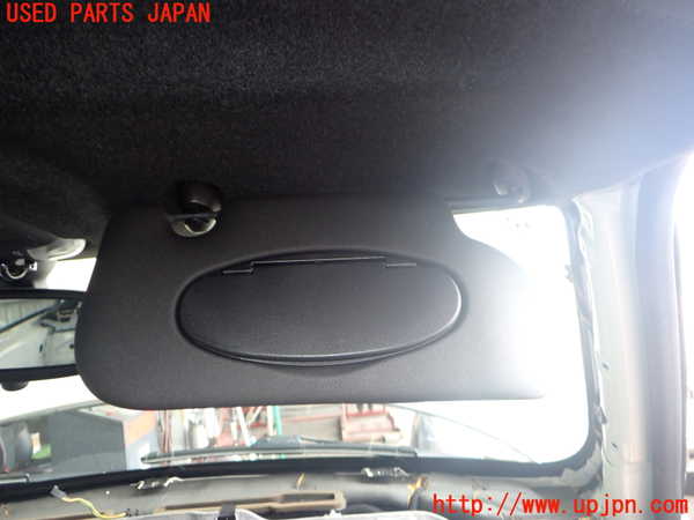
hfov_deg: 60.0
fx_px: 601
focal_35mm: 30
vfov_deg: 46.8
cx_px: 347
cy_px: 260
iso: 200
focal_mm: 5.4
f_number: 2.3
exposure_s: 1/60
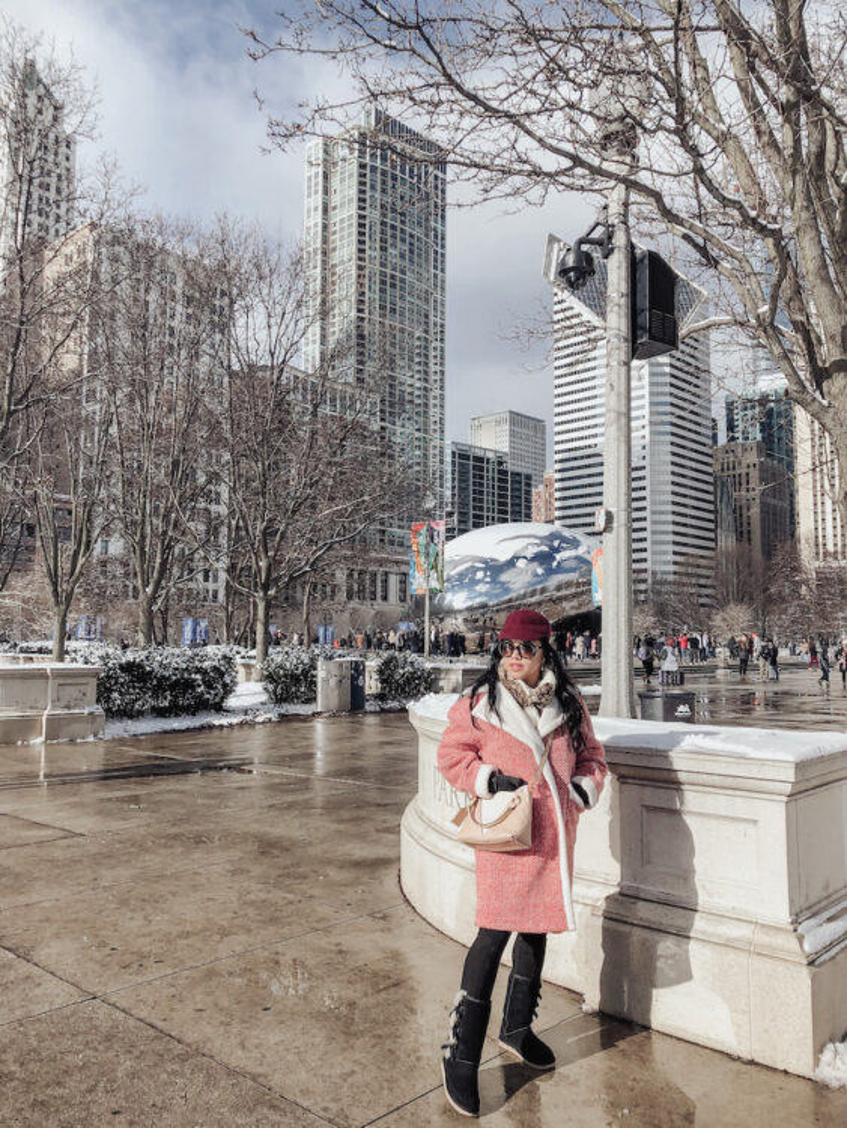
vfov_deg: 63.4
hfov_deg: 49.8
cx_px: 424
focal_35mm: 28
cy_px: 564
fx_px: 913
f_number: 1.8
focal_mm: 3.99
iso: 20
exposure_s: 1/2500
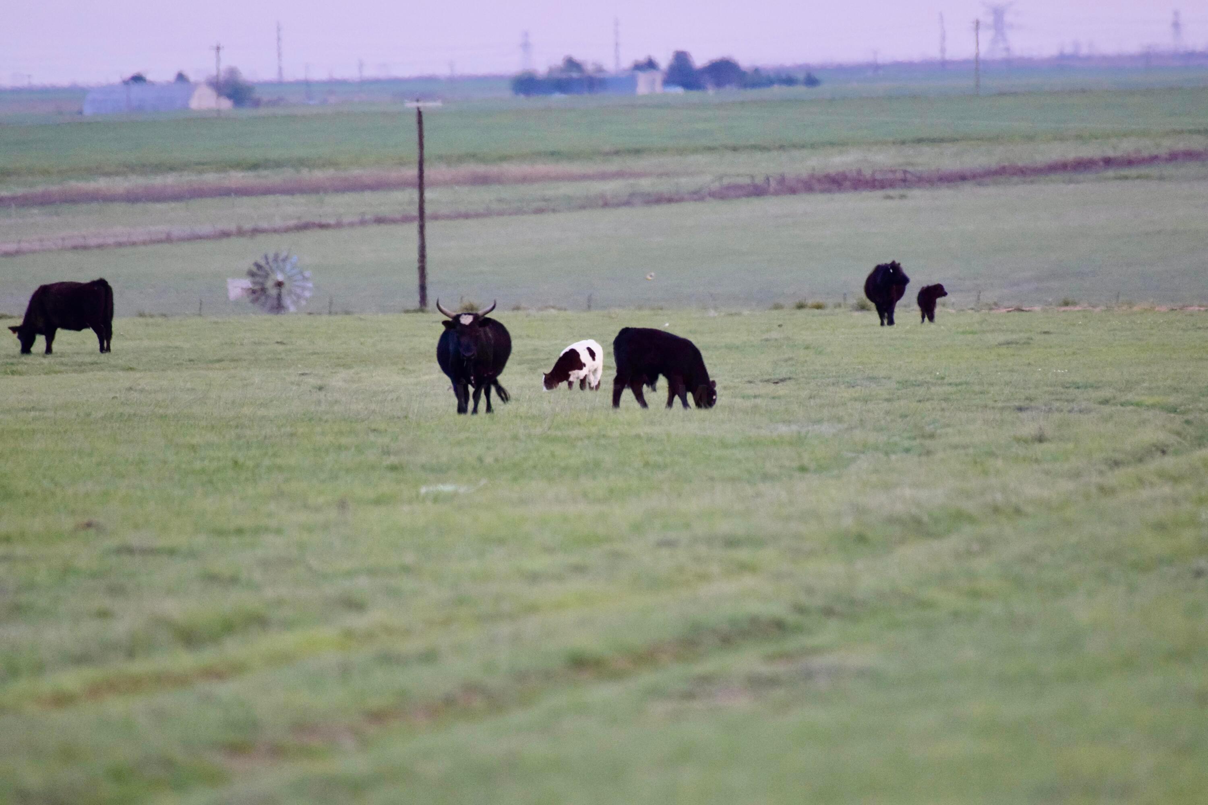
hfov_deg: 2.7
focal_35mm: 750
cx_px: 604
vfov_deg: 1.8
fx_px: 25165
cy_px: 402
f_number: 5.6
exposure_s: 1/500
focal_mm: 500
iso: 2000
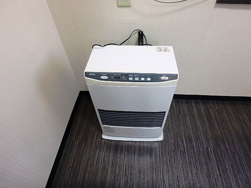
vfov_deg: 63.4
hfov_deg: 79.0
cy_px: 94
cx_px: 126
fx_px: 152
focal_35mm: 21
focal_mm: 3.7
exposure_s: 1/30
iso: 500
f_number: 3.5
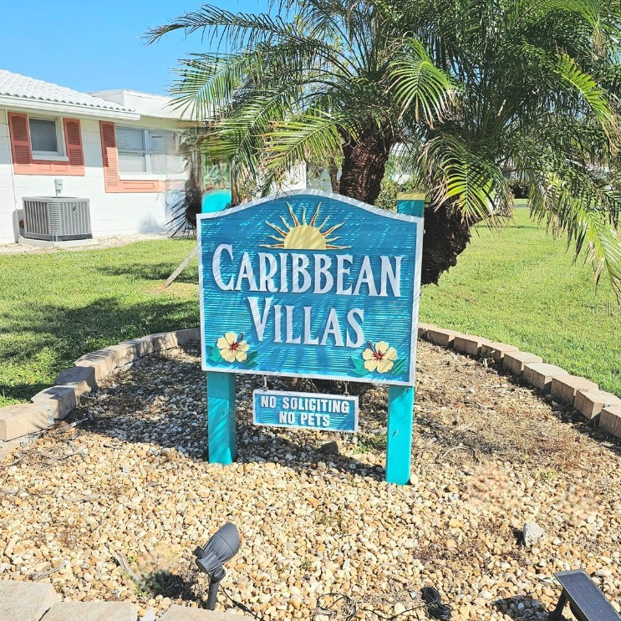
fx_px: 568
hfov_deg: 56.6
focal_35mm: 28
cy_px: 308
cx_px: 233
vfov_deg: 57.3
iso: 16
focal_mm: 6.3
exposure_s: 1/1429
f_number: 1.7
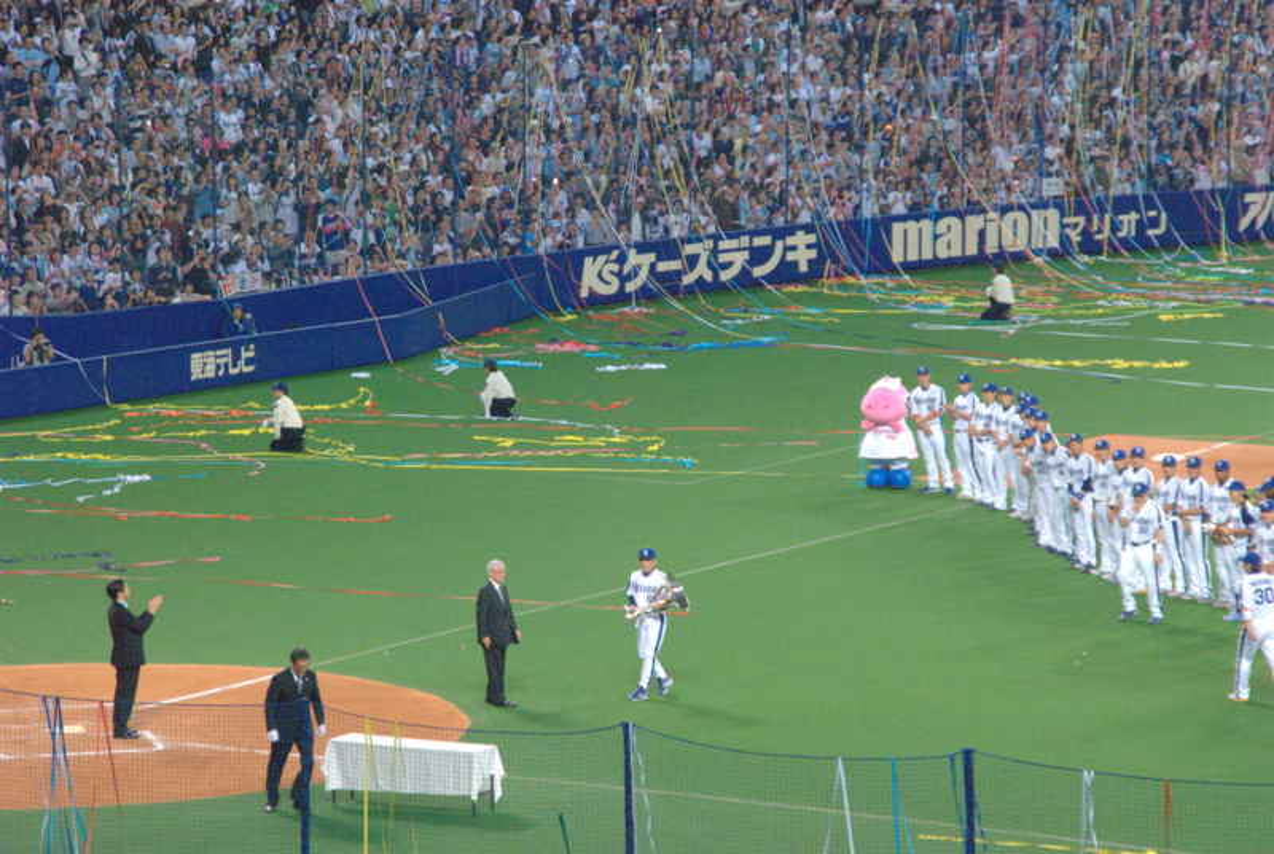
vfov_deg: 7.7
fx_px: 6379
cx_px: 637
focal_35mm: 180
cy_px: 427
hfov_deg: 11.4
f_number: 9
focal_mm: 120
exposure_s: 1/80
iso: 3200
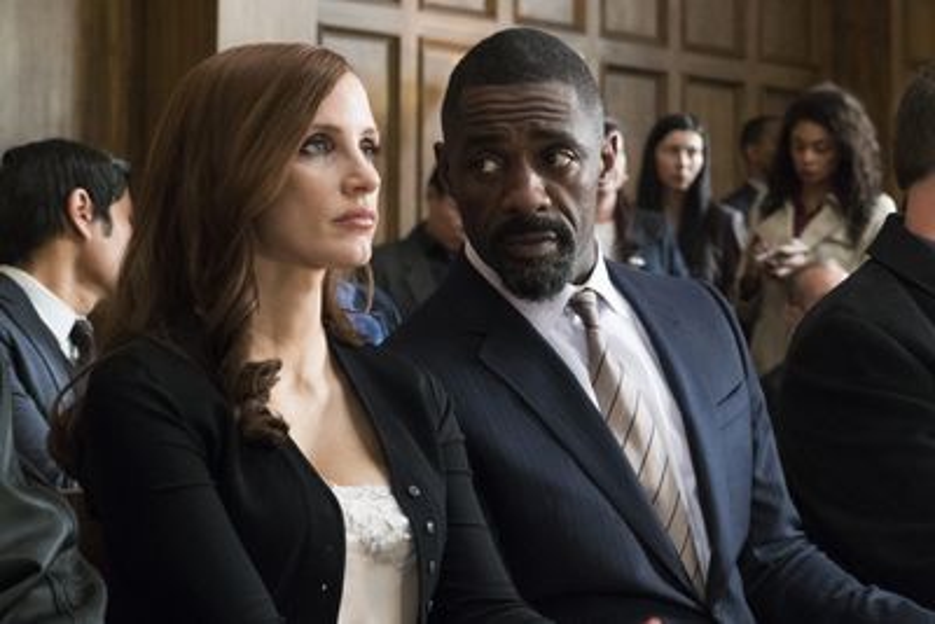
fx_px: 2338
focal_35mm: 90
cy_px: 312
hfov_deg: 22.6
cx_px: 468
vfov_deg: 15.2
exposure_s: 1/160
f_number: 9
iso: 12800
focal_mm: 90
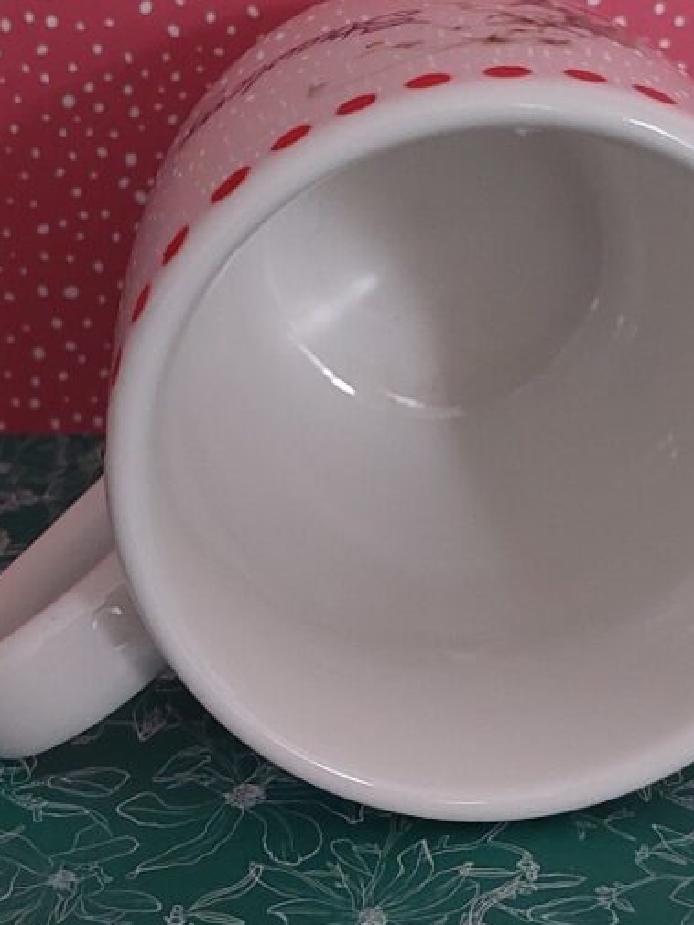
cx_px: 425
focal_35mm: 38
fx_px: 1015
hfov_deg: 37.6
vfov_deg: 48.7
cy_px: 381
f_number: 1.8
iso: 320
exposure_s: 1/60.2
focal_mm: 5.23
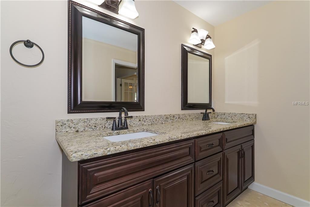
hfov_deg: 96.7
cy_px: 104
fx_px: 138
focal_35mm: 16
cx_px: 155
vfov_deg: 73.8
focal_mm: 16
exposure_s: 1/250
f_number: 9
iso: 1000
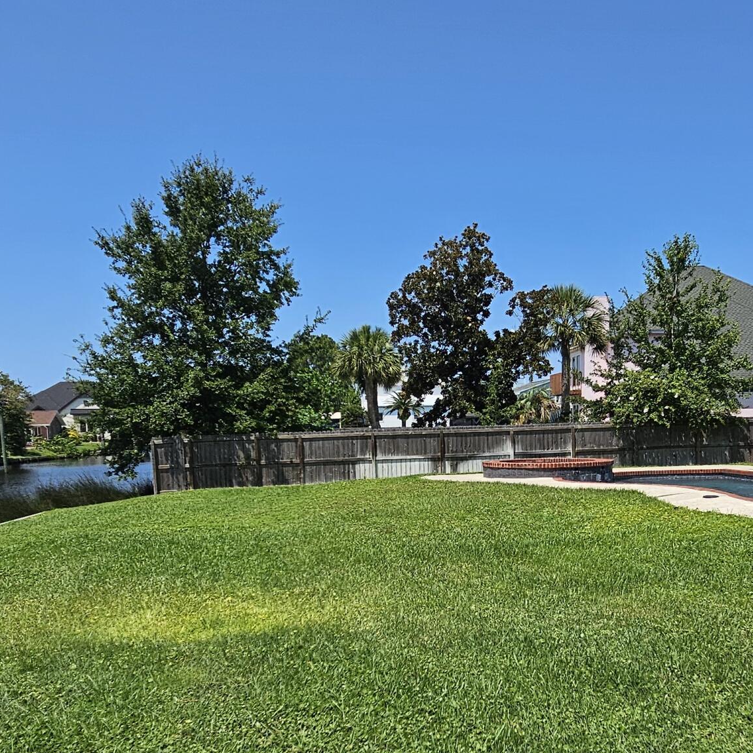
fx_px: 738
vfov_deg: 52.7
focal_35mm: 30
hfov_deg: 53.7
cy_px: 516
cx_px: 447
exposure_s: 1/3647
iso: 50
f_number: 2.2
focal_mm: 2.2
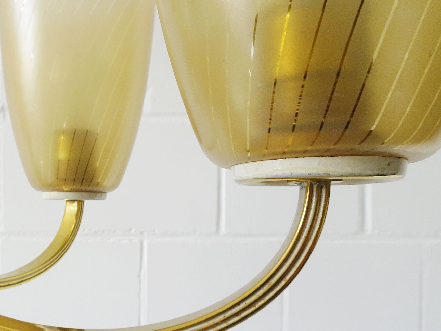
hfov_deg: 48.1
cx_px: 106
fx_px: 471
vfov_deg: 38.5
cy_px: 196
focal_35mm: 37
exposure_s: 1/40
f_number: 3.5
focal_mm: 4.1
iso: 80
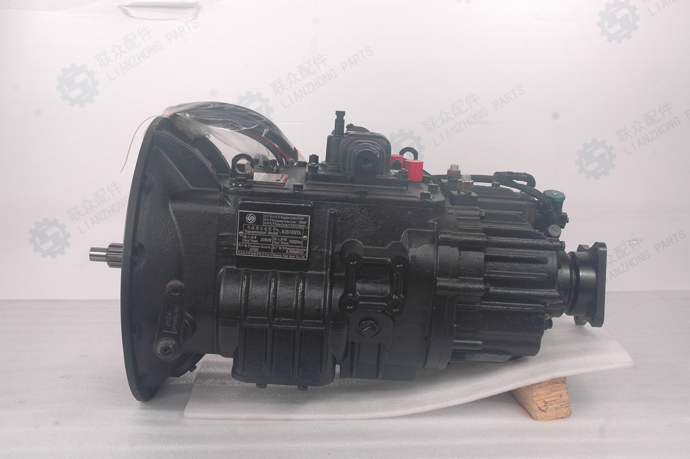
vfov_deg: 28.9
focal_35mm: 46
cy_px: 230
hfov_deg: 42.4
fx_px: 890
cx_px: 345
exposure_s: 1/25
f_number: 8
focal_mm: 31
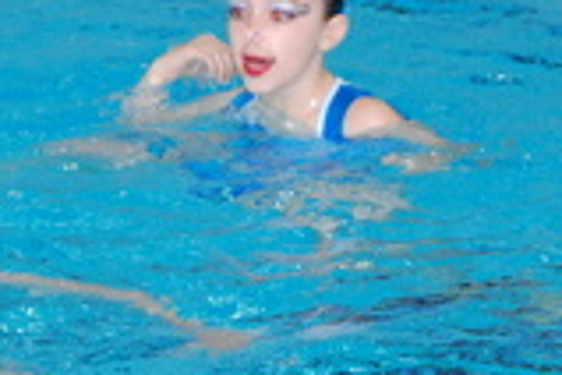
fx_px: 5838
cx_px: 99
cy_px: 127
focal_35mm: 374
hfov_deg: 5.5
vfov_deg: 3.7
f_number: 4.2
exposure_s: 1/125
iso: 1100
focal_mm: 62
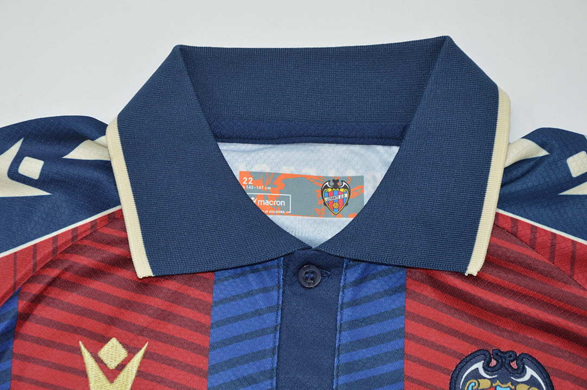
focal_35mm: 120
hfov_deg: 17.1
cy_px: 195
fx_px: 1955
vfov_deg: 11.4
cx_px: 294
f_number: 9
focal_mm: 80
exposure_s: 1/200
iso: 400
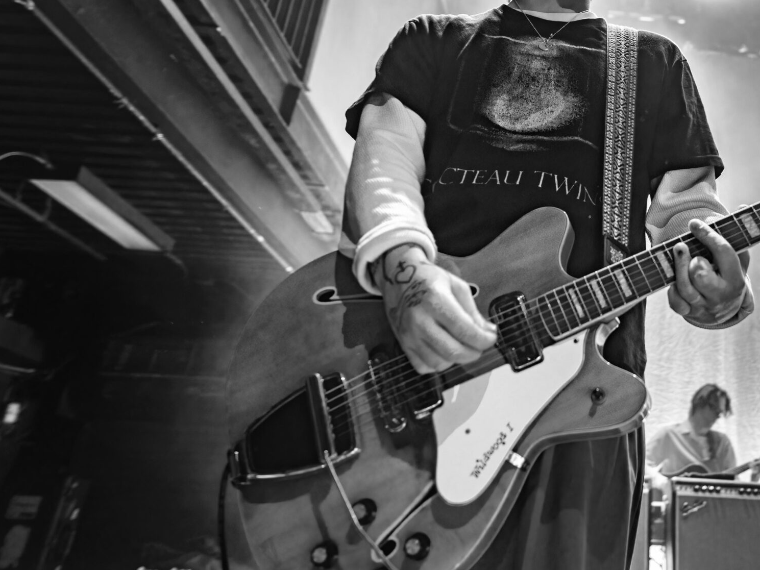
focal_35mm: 38
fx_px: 834
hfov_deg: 46.3
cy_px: 156
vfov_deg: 37.0
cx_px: 615
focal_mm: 23
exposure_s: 1/100
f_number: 2.8
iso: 1100
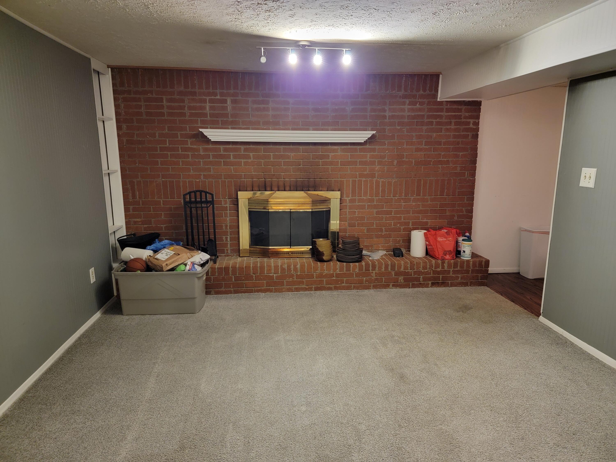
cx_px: 308
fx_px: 427
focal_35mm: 24
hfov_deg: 71.6
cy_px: 231
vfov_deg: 56.8
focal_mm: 6.7
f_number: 1.8
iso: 640
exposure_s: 1/30
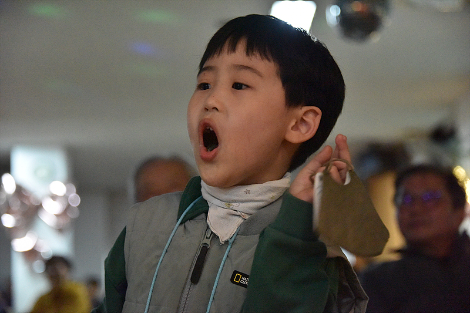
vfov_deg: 13.7
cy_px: 156
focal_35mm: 100
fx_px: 1305
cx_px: 235
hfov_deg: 20.4
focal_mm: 100
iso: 12800
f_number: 5.3
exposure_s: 1/125
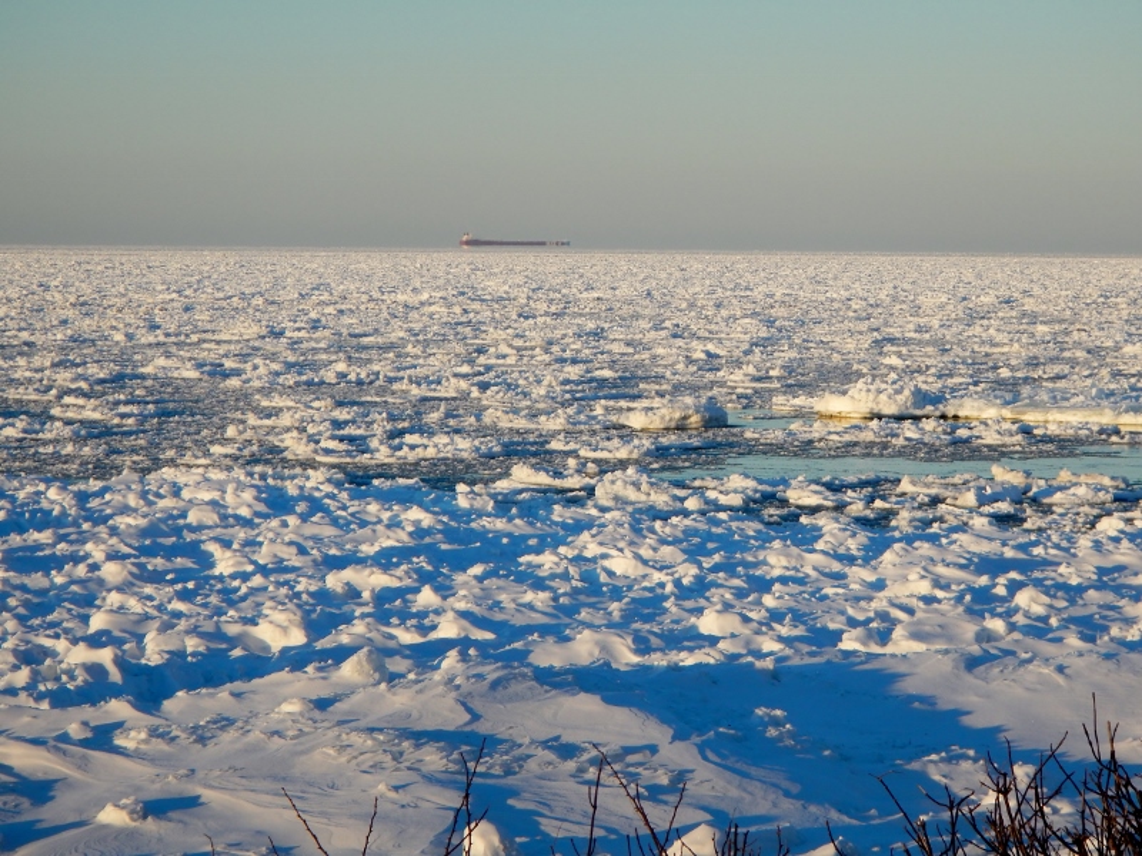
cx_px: 571
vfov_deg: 10.6
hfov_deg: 14.1
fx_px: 4619
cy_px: 428
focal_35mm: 140
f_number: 4.8
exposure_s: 1/500
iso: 125
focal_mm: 25
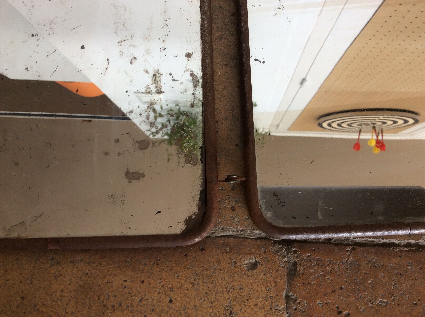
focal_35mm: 32
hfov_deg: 56.9
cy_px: 158
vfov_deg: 44.1
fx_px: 392
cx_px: 212
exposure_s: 1/50
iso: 40
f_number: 2.4
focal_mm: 3.3
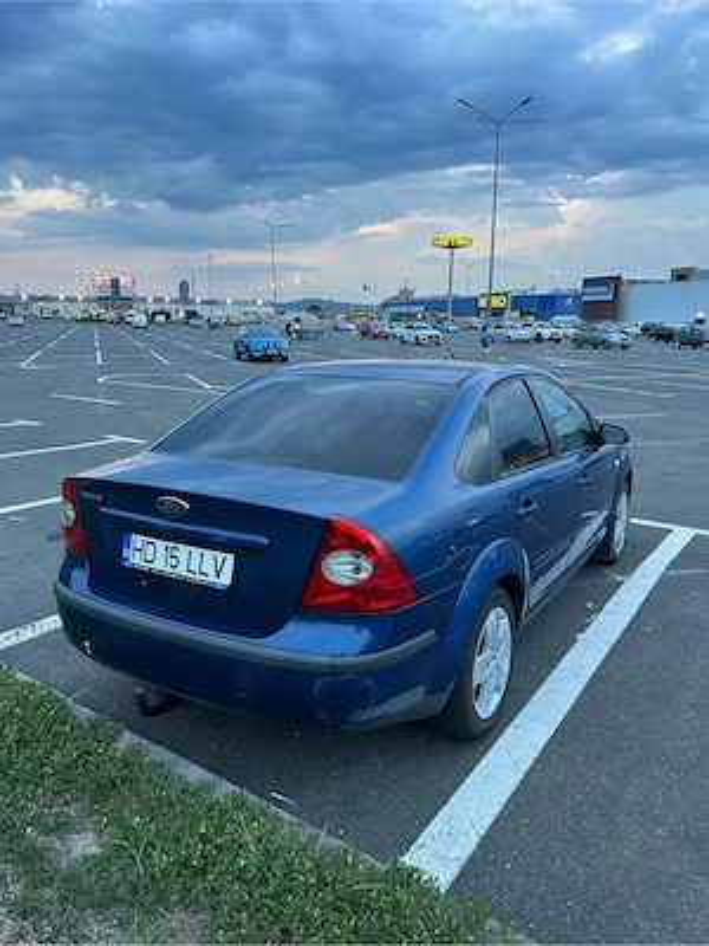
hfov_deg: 53.1
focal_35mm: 26
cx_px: 354
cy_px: 473
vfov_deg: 67.3
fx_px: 710
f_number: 1.5
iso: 125
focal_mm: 5.7
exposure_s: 1/106
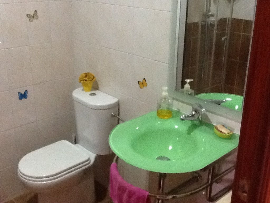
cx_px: 135
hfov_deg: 42.9
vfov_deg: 32.9
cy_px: 102
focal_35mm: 44
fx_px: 343
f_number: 2.4
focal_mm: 2.03
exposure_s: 1/30
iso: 400
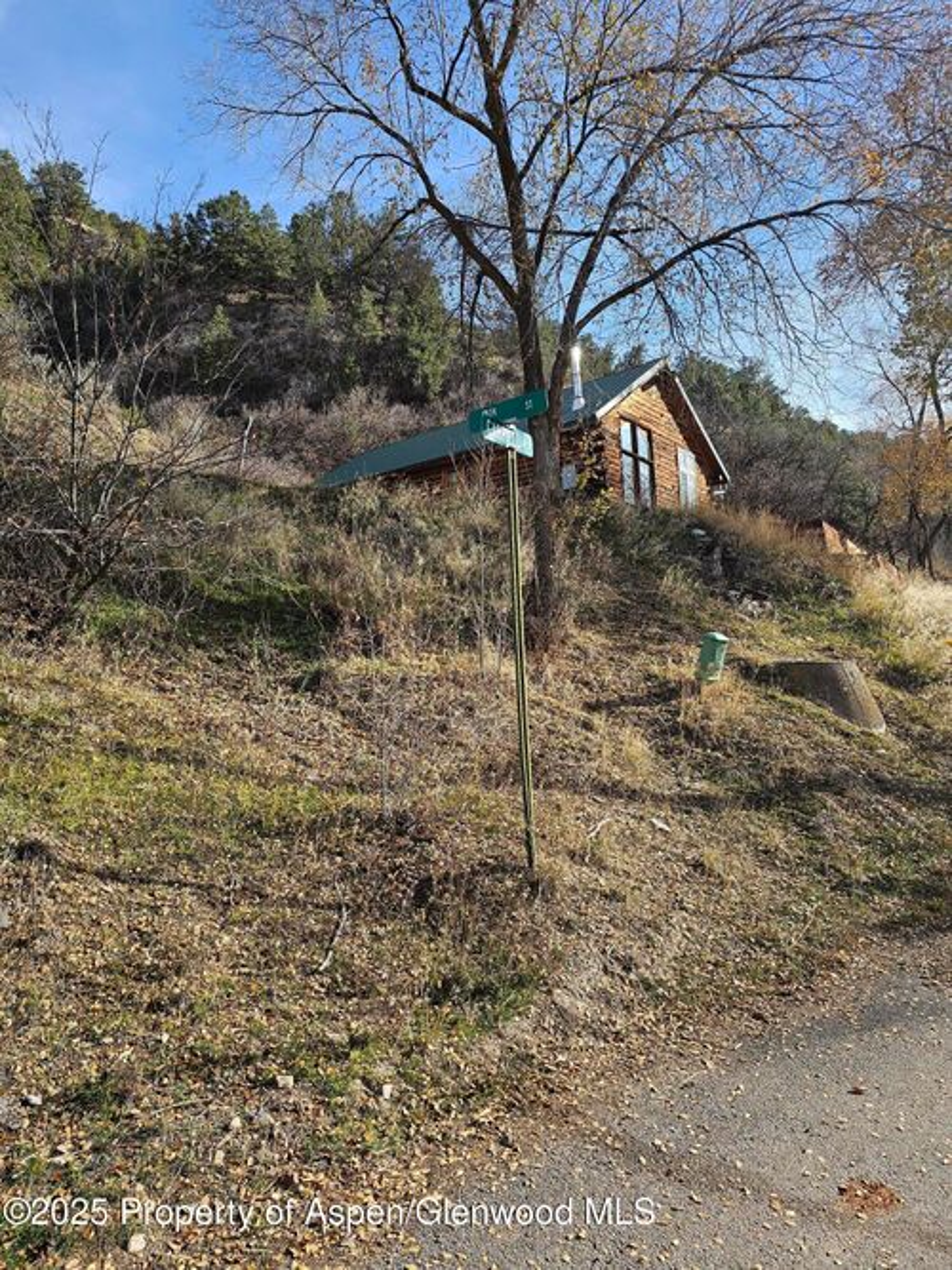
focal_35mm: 23
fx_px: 844
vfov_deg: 73.9
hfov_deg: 58.9
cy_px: 635
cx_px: 476
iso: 16
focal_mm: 6.3
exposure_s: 1/497
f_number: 1.7
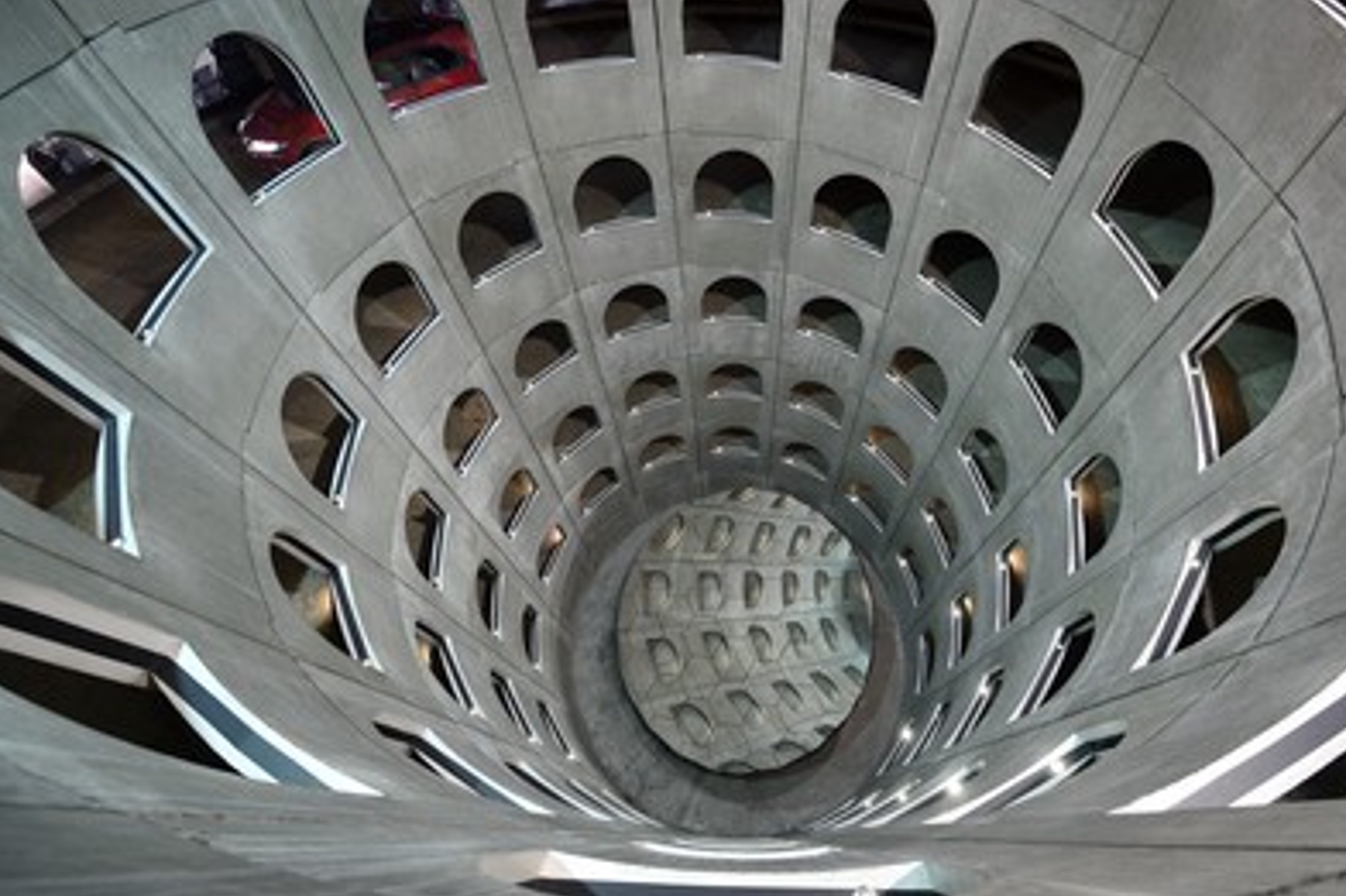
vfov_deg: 77.2
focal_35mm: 15
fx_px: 561
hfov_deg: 100.3
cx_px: 711
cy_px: 426
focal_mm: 14
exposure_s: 1/60
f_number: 3.5
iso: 1600
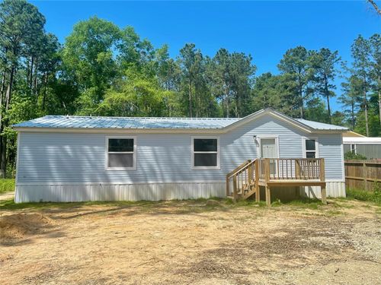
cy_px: 142
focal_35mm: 25
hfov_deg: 69.4
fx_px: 275
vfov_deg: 54.9
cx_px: 190
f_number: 1.6
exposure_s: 1/3165
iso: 50
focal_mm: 5.1
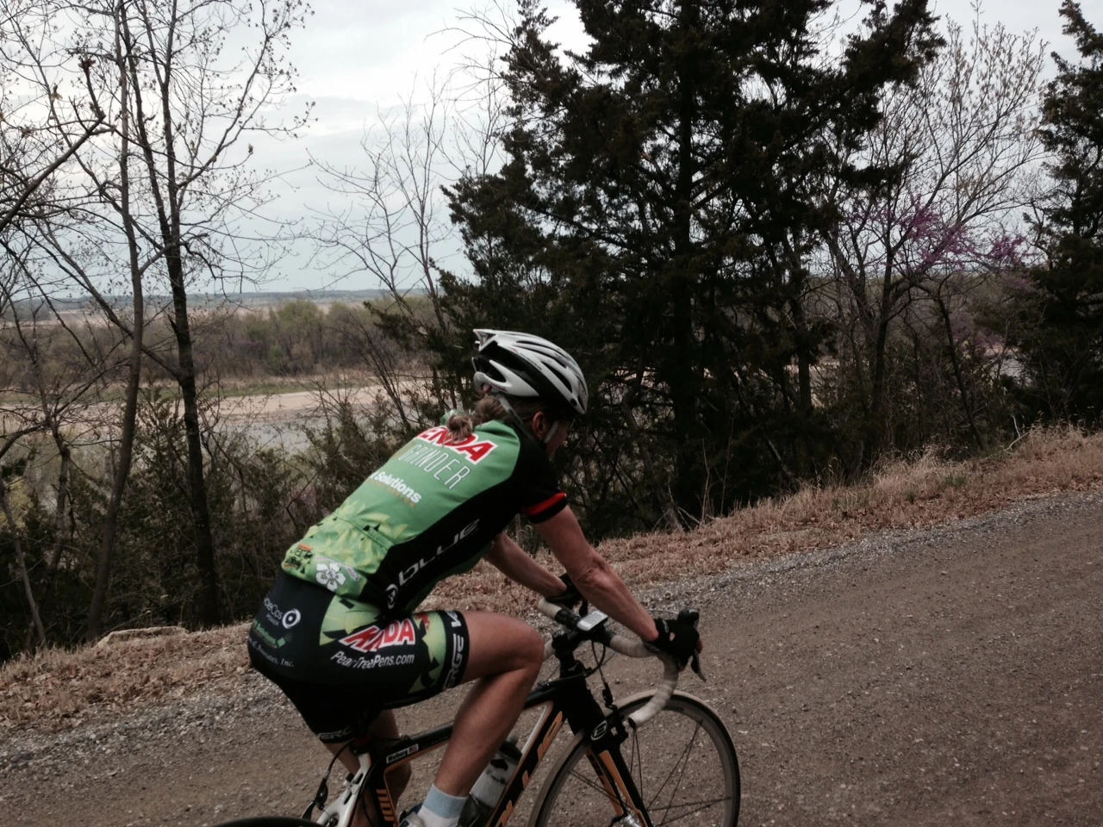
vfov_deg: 42.9
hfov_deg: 55.4
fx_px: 1052
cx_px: 552
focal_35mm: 33
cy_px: 414
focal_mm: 4.12
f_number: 2.4
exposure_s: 1/1355
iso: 50
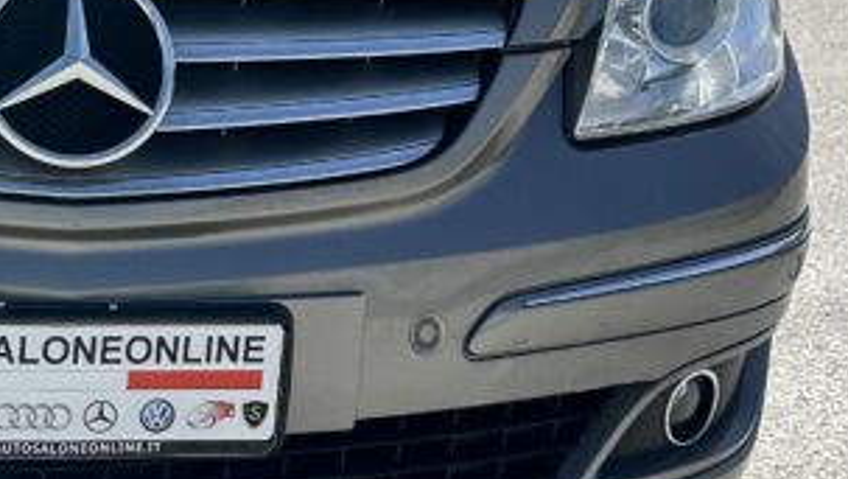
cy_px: 148
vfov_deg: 17.5
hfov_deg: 27.3
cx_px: -140
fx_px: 1553
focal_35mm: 69
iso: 80
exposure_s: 1/7576
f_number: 1.78
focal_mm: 6.86
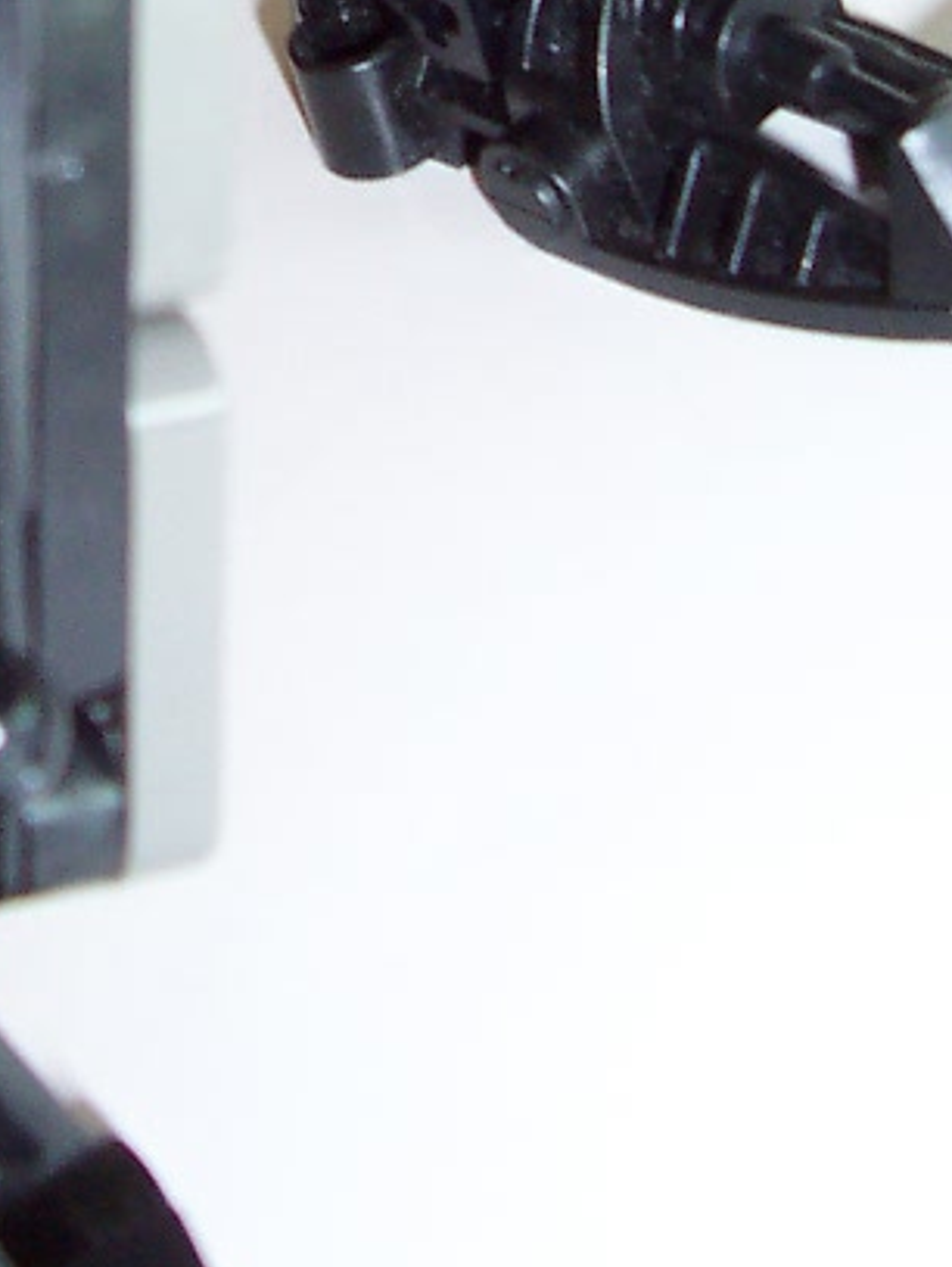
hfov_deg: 13.4
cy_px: -327
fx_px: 3991
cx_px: 16
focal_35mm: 109
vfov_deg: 17.1
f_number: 2.8
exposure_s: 1/60
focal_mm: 5.6
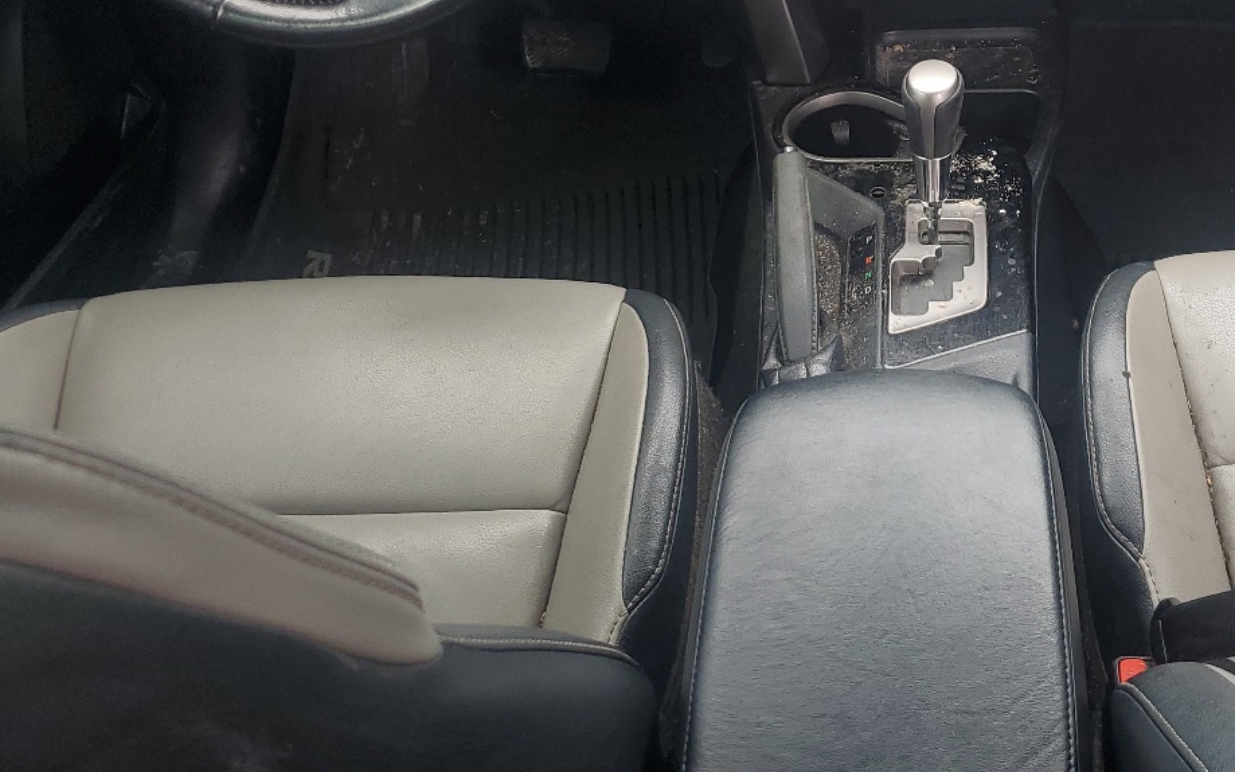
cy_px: 152
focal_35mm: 48
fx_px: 1615
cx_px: 962
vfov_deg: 26.4
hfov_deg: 40.4
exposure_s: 1/141
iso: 50
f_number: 1.5
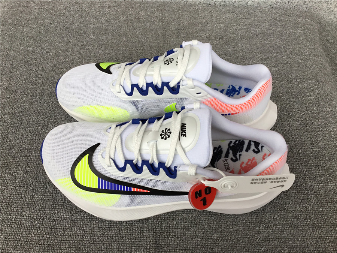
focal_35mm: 31
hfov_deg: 58.4
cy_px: 126
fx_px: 302
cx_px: 168
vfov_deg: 45.4
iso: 32
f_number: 2.4
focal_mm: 3.3
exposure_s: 1/50
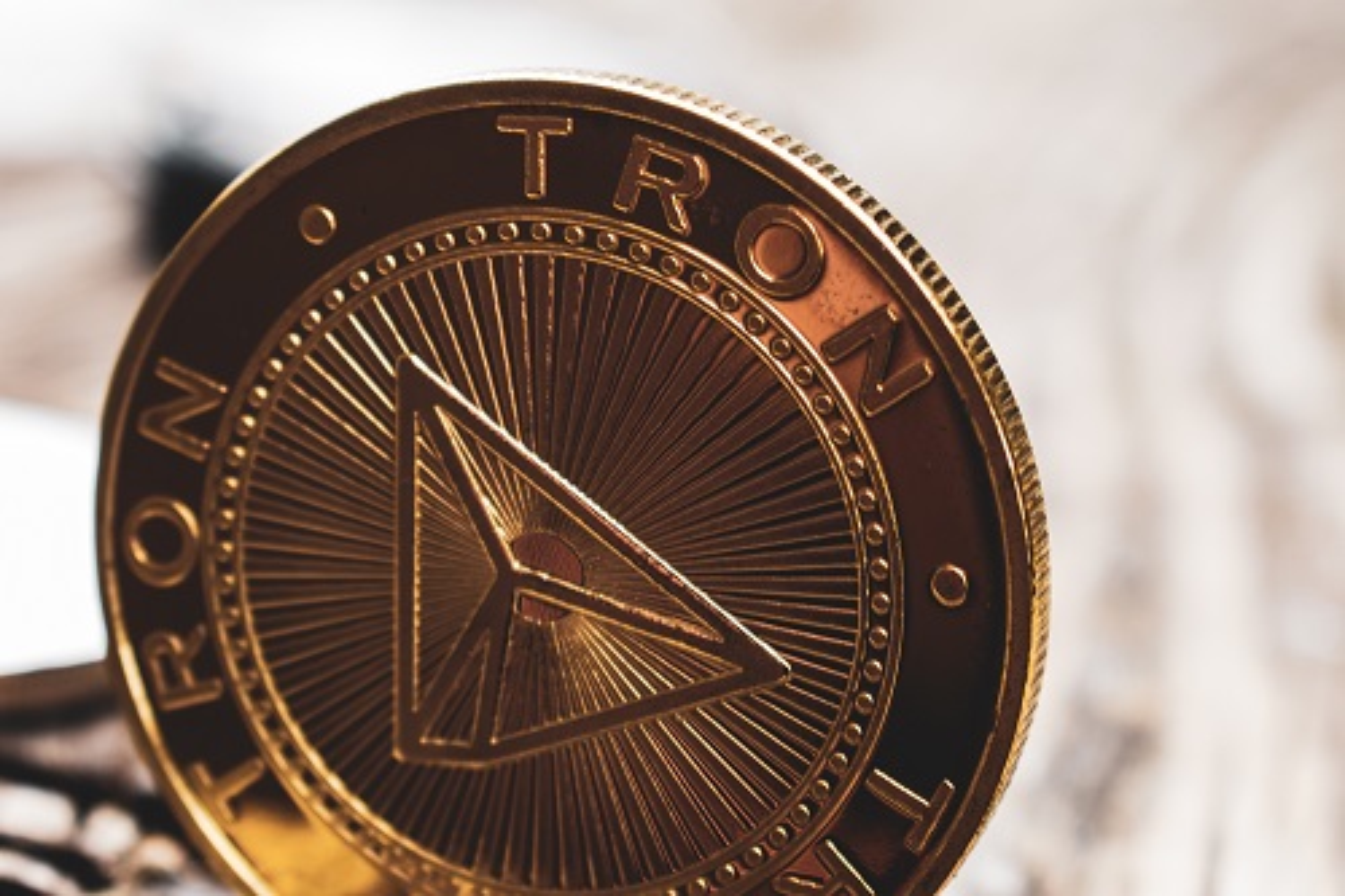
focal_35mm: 82
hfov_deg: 24.6
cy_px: 448
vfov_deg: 16.5
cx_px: 672
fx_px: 3081
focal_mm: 55
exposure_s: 1/10
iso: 100
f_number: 8
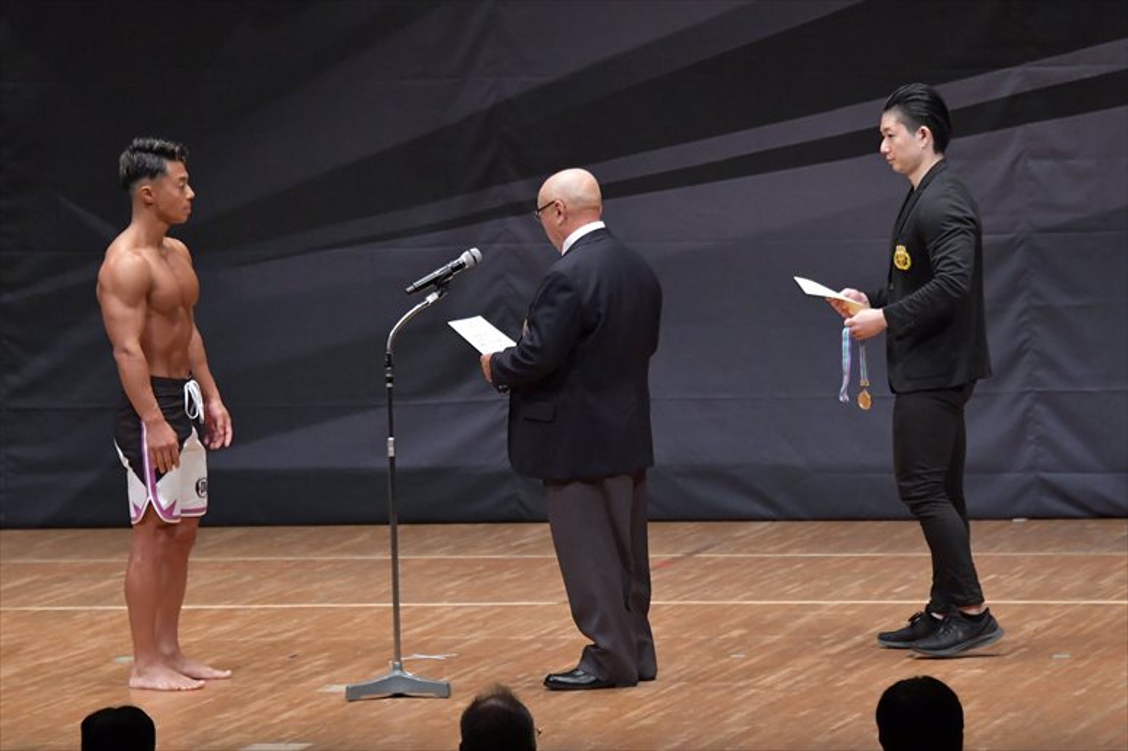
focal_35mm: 240
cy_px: 376
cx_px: 564
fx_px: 7516
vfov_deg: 5.7
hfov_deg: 8.6
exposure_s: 1/400
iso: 6400
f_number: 5.6
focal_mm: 160
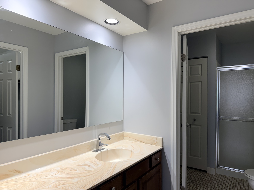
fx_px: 176
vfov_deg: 56.8
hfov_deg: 71.6
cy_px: 95
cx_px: 127
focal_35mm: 24
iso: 64
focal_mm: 6.76
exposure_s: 1/120
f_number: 1.78
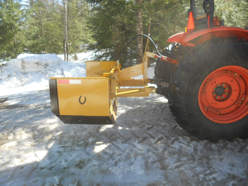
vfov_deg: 51.4
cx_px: 124
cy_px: 93
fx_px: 193
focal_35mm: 27
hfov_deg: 65.3
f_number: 3.2
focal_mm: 4.9
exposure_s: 1/200
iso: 80
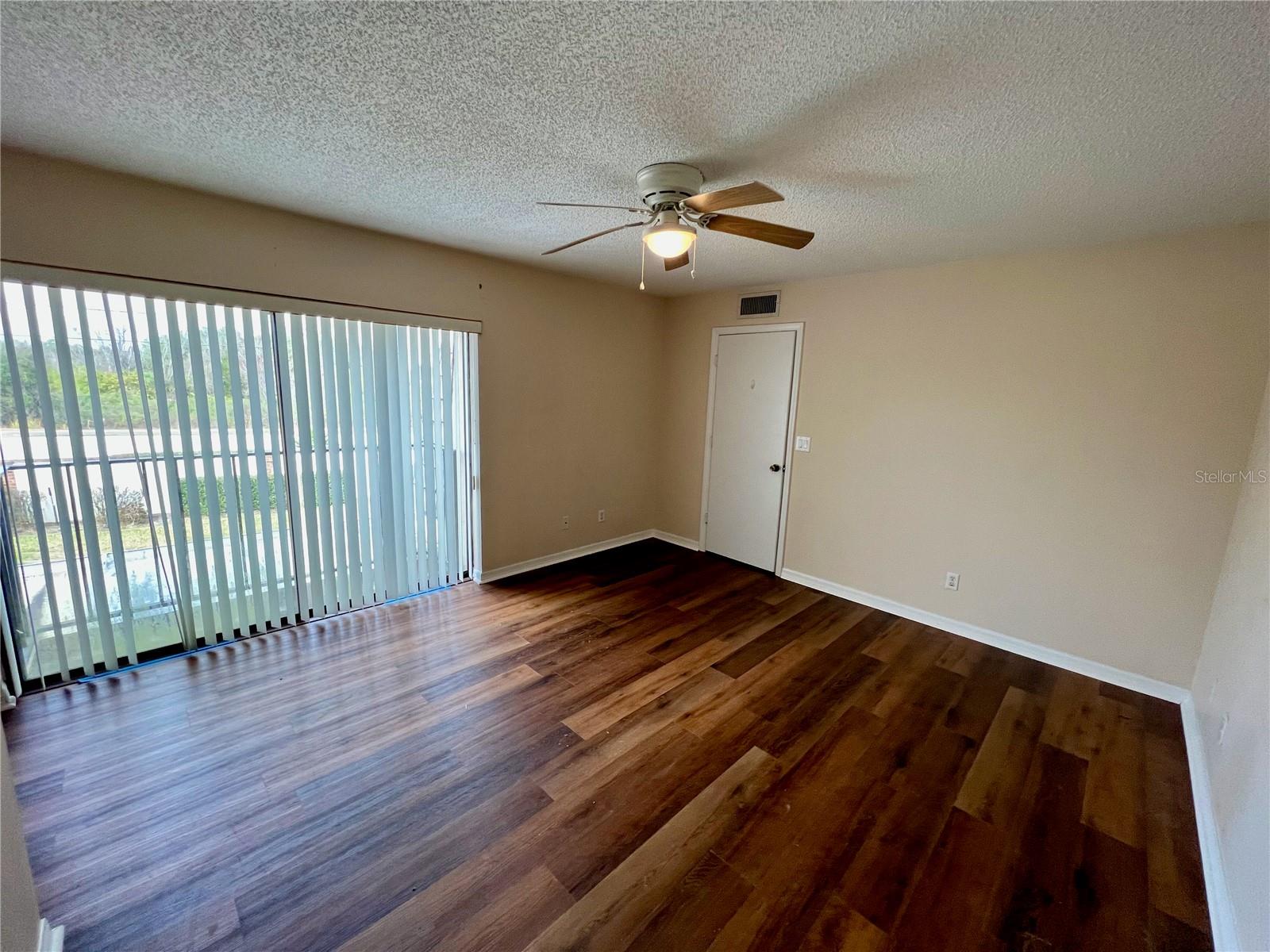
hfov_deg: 106.2
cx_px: 635
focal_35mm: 13
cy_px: 476
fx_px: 477
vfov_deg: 89.9
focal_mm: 1.57
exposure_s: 1/120
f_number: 1.8
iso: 200
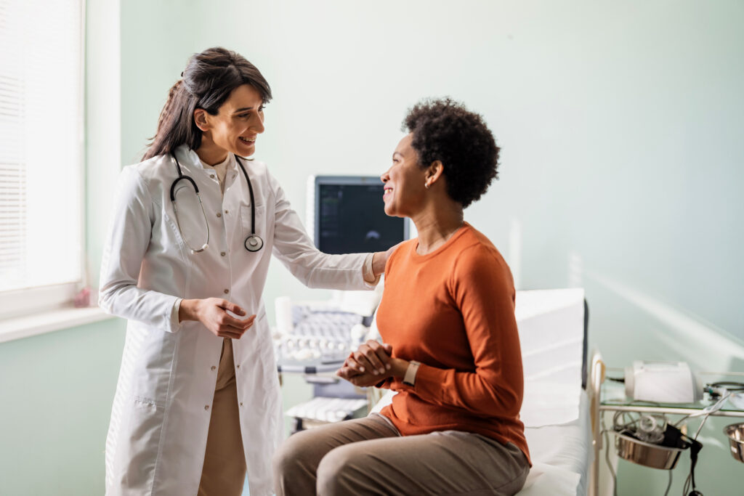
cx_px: 372
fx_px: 1033
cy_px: 248
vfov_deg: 27.0
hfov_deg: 39.6
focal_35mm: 50
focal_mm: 50
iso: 100
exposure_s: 1/400
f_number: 1.3
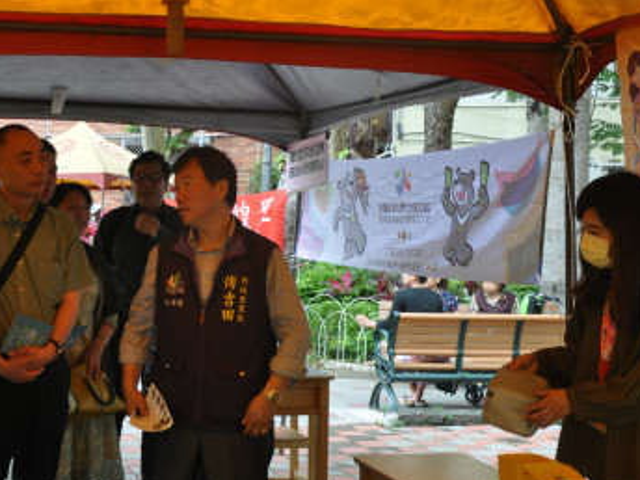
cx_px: 223
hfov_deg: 28.8
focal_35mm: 67
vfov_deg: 21.9
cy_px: 218
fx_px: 1239
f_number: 4.5
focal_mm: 32
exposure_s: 1/80
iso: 400
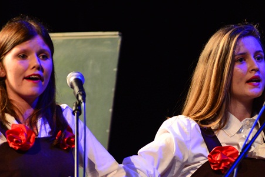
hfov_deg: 4.9
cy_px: 144
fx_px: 3102
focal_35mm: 421
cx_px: 178
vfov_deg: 3.3
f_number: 2.8
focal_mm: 185
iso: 2000
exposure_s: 1/125
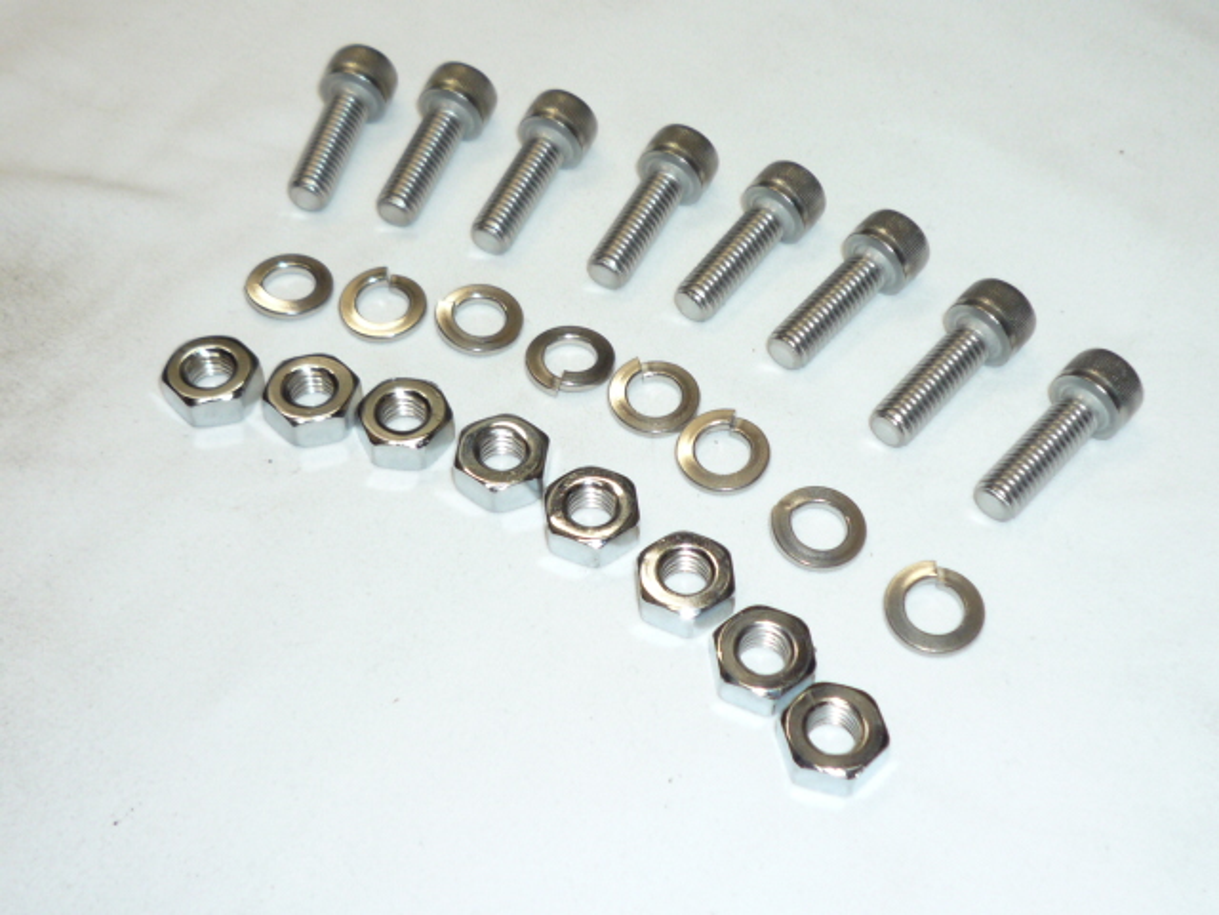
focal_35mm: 47
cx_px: 610
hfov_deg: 40.4
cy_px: 458
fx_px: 1655
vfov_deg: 30.9
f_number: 2.9
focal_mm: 4.7
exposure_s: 1/50
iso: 100
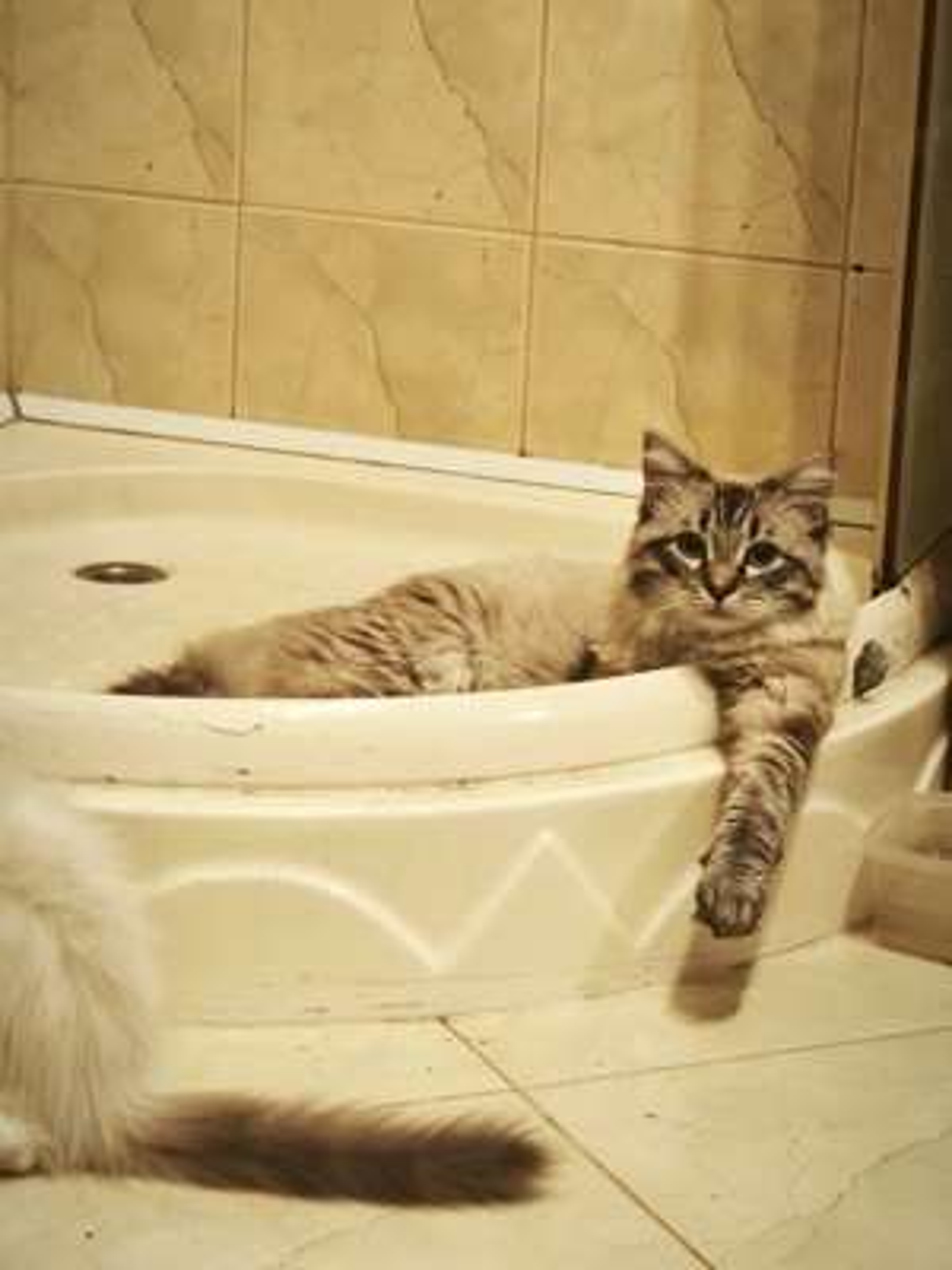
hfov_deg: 14.8
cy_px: 635
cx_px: 476
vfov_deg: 19.6
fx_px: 3667
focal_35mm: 100
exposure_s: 1/33.3
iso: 2000
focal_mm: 7.1
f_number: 1.9
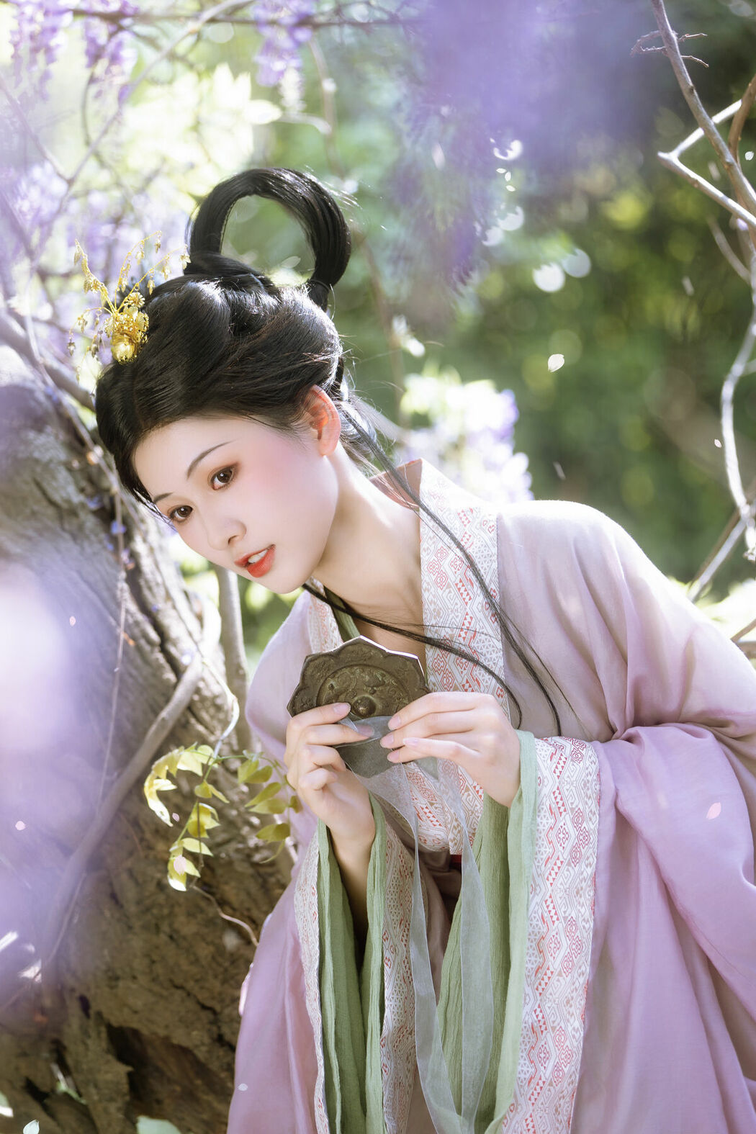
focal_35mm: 102
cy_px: 567
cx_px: 378
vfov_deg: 20.0
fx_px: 3213
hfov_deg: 13.4
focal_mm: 102
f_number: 2.8
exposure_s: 1/400
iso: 200
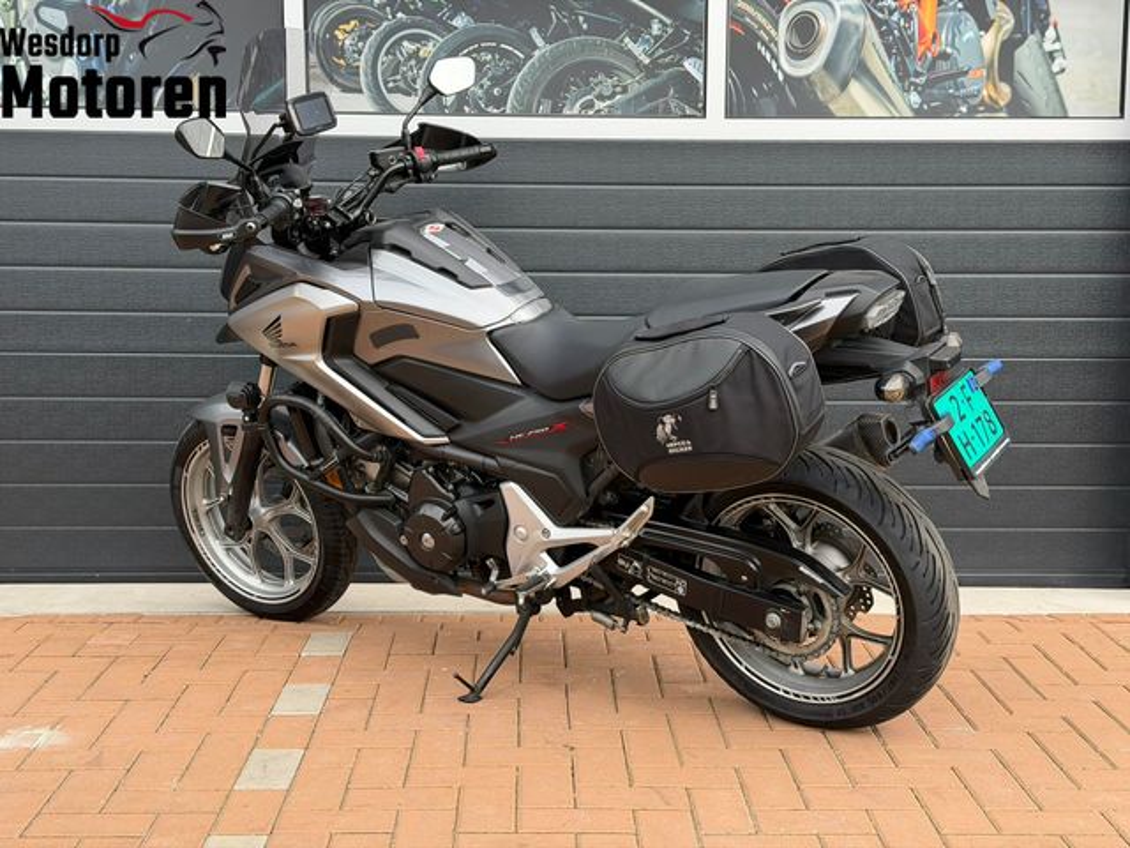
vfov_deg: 30.3
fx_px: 1567
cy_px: 424
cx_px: 565
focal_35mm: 48
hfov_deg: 39.7
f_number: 1.78
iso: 80
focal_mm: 6.76
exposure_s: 1/928
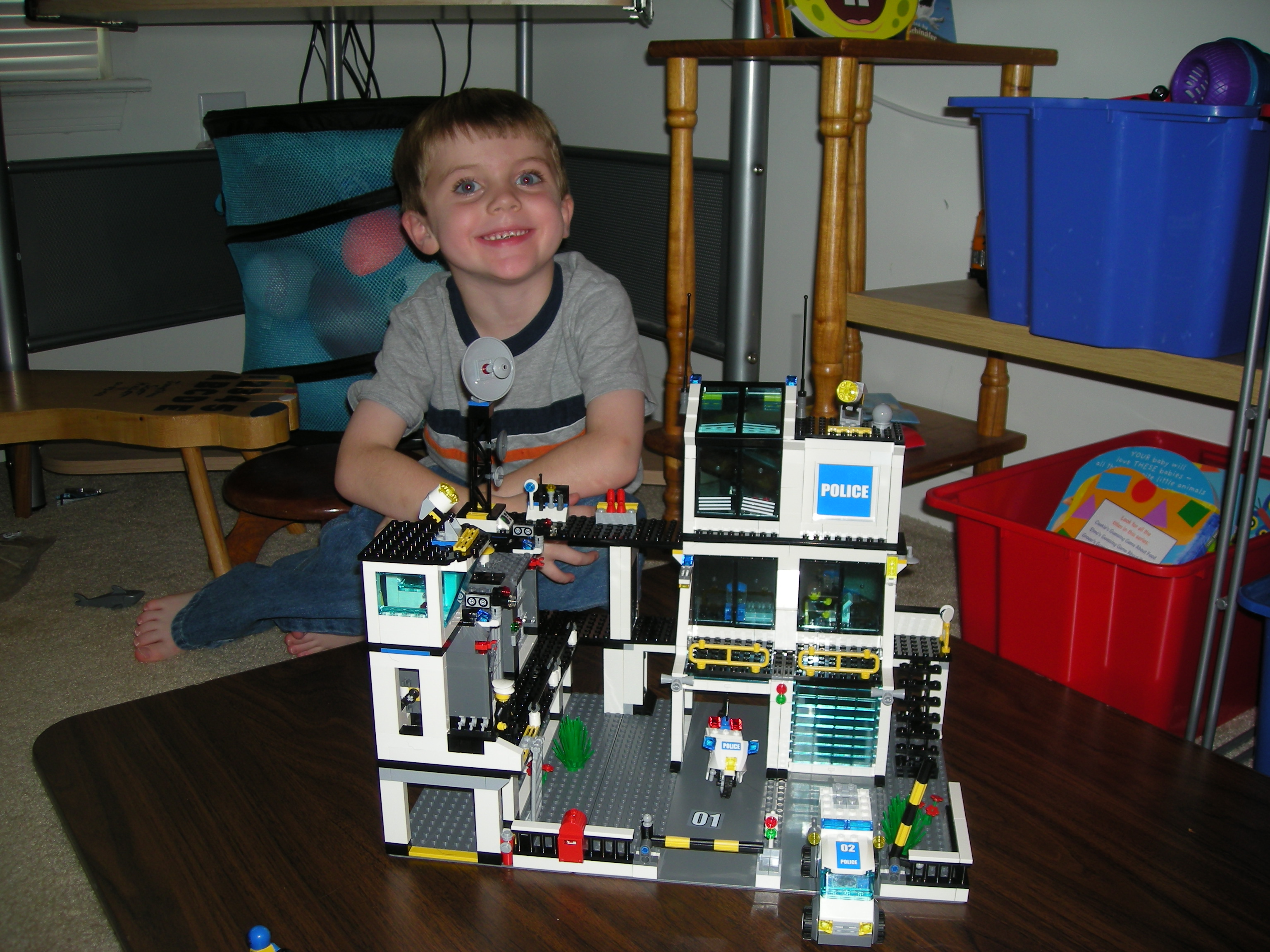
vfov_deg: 40.7
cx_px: 635
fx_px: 1284
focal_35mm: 35
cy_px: 476
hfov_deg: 52.6
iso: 50
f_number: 2.8
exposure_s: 1/60
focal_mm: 5.7
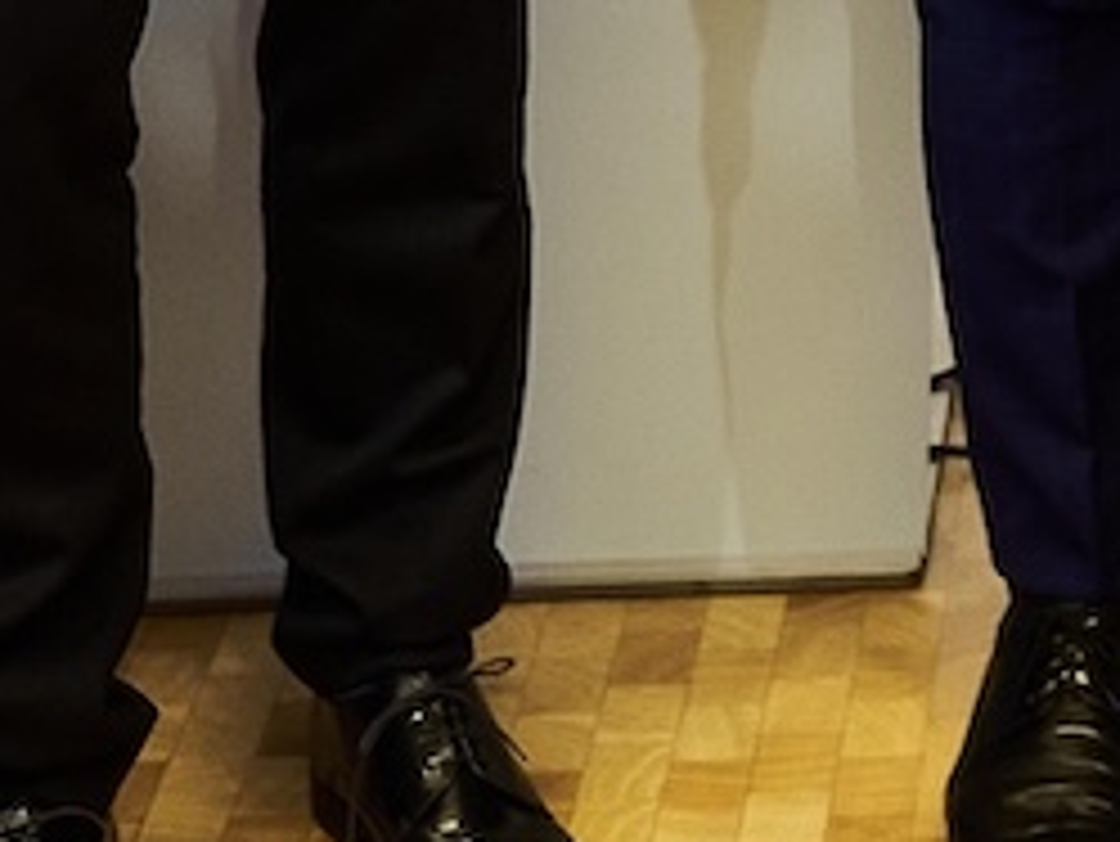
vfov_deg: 8.4
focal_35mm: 163
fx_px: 5269
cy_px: -1177
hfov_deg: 11.8
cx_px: 1471
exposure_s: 1/160
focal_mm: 21.1
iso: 640
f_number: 2.8
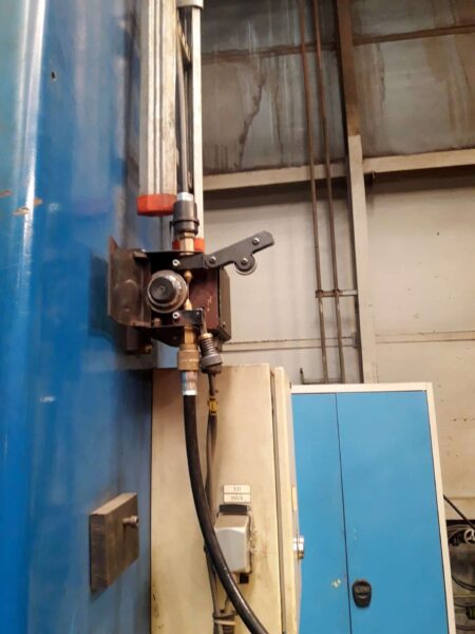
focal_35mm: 28
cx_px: 238
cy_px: 317
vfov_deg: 63.4
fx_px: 512
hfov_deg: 49.7
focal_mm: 3.7
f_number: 1.9
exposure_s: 1/17
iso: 200
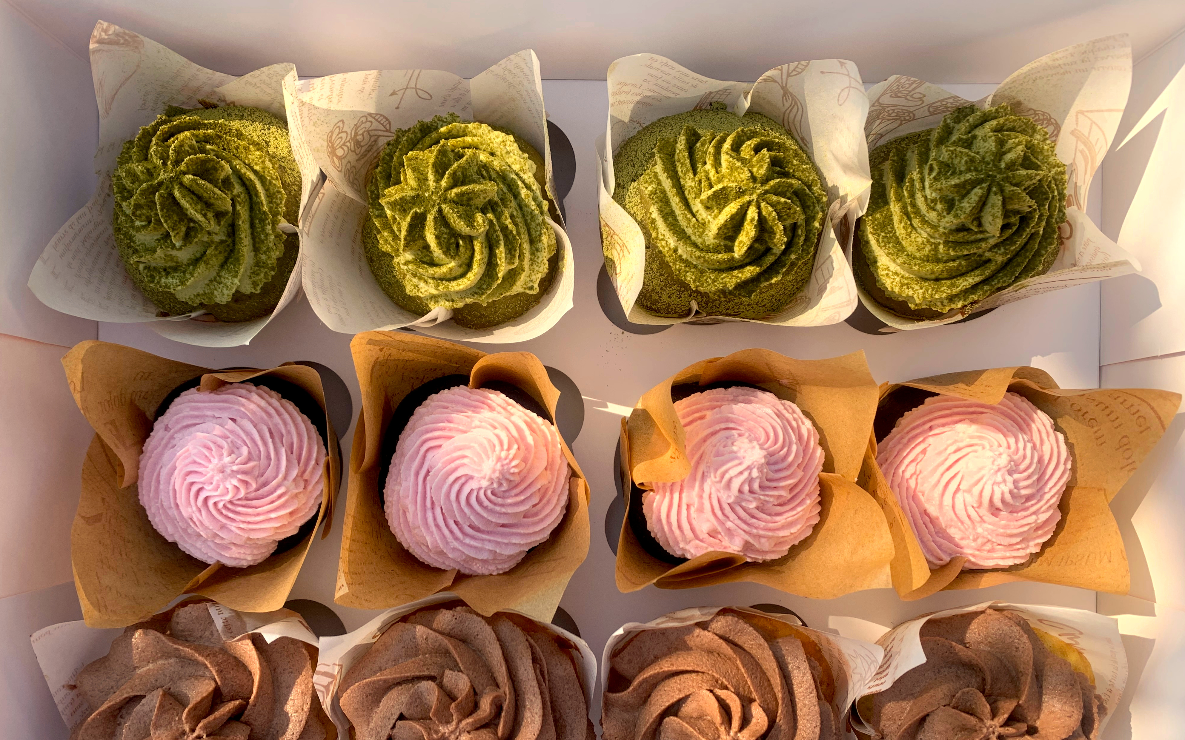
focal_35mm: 28
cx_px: 585
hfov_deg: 66.5
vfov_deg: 44.3
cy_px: 450
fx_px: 904
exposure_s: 1/1427
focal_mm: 4.25
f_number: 1.8
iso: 25
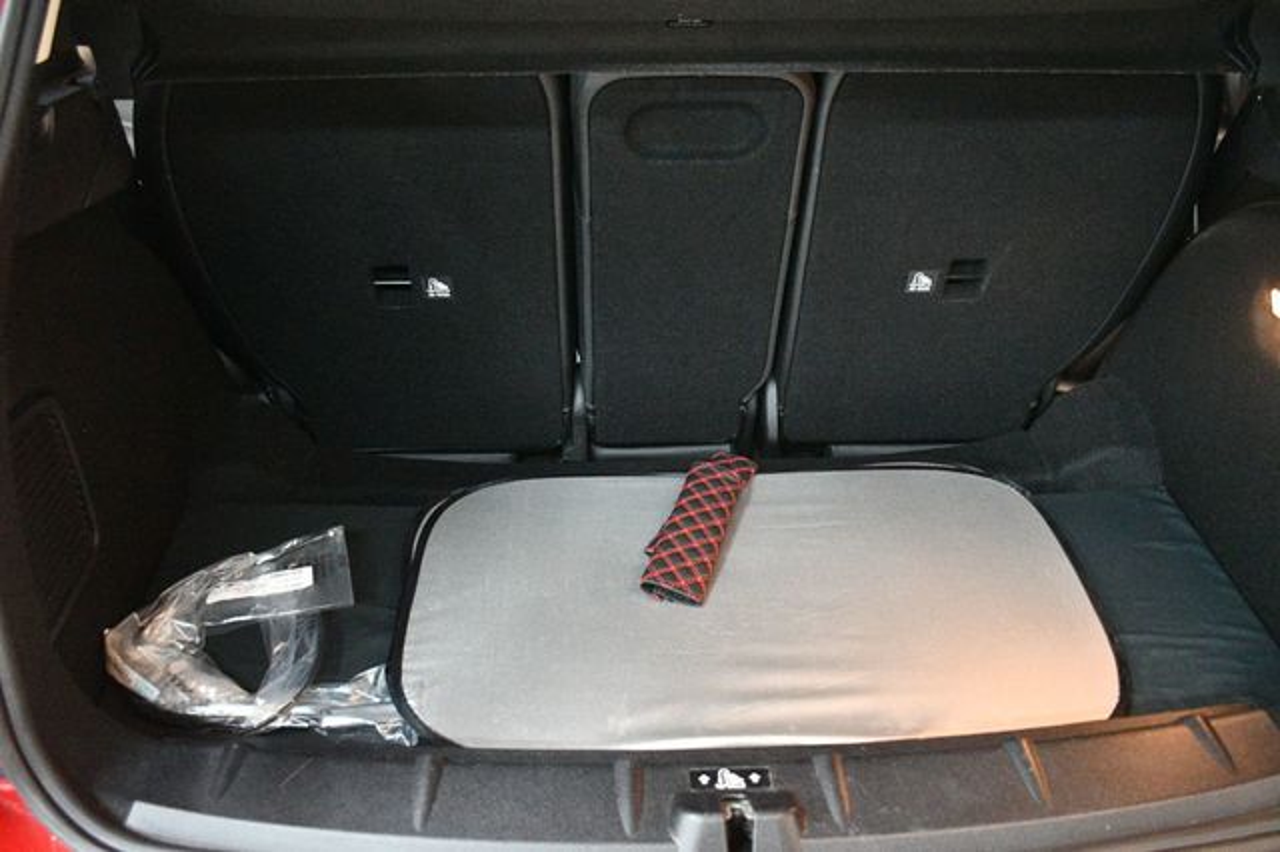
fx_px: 1208
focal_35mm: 34
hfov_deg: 55.8
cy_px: 426
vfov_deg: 38.8
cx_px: 640
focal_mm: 23
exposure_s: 1/60
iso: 9000
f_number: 3.8
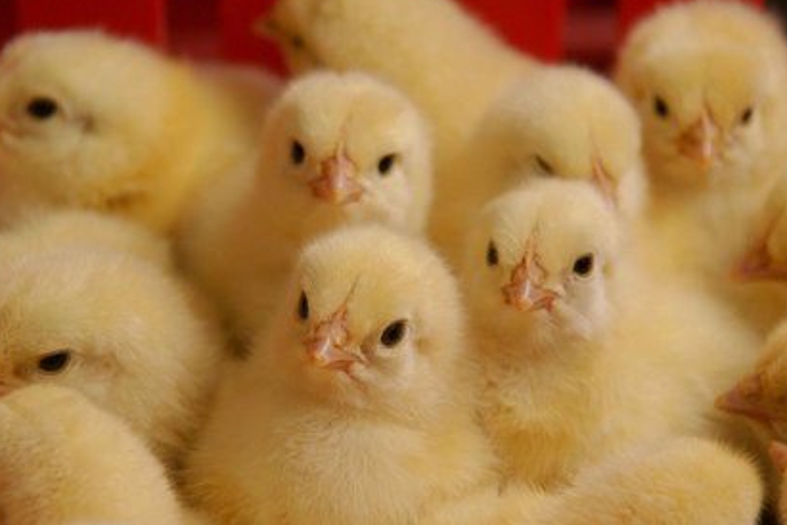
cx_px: 396
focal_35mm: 146
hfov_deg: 14.1
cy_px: 263
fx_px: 3191
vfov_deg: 9.4
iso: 400
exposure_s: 1/125
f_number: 5.6
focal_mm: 80
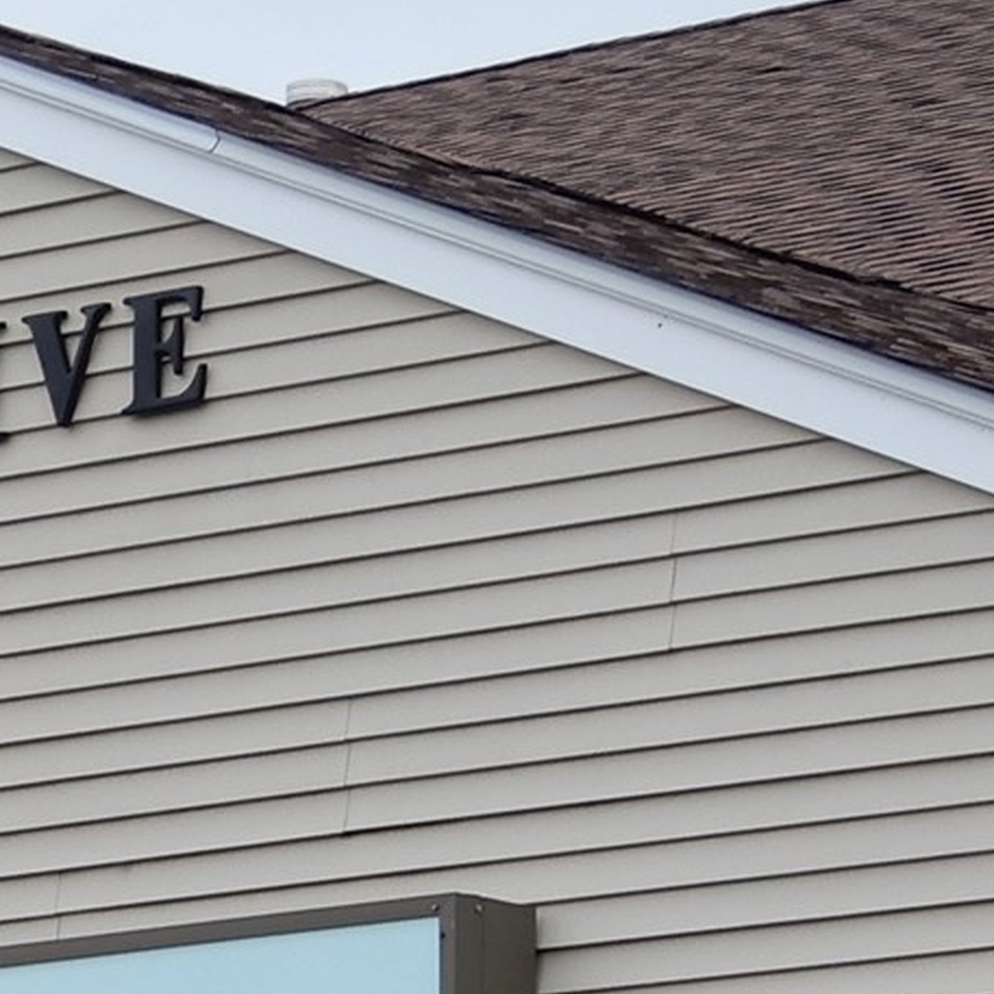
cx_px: -435
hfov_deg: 6.3
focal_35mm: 277
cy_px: 1564
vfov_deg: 6.2
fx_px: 8999
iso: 80
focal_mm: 12.5
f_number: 4.5
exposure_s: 1/400
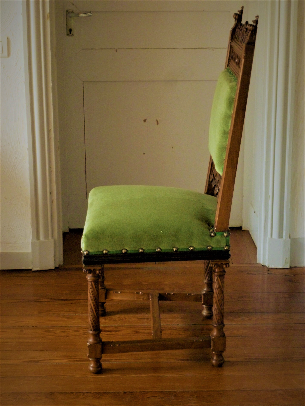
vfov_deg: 26.7
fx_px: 858
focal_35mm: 73
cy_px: 203
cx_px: 152
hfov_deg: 20.2
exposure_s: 1/4
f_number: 4.7
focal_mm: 13.2
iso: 640
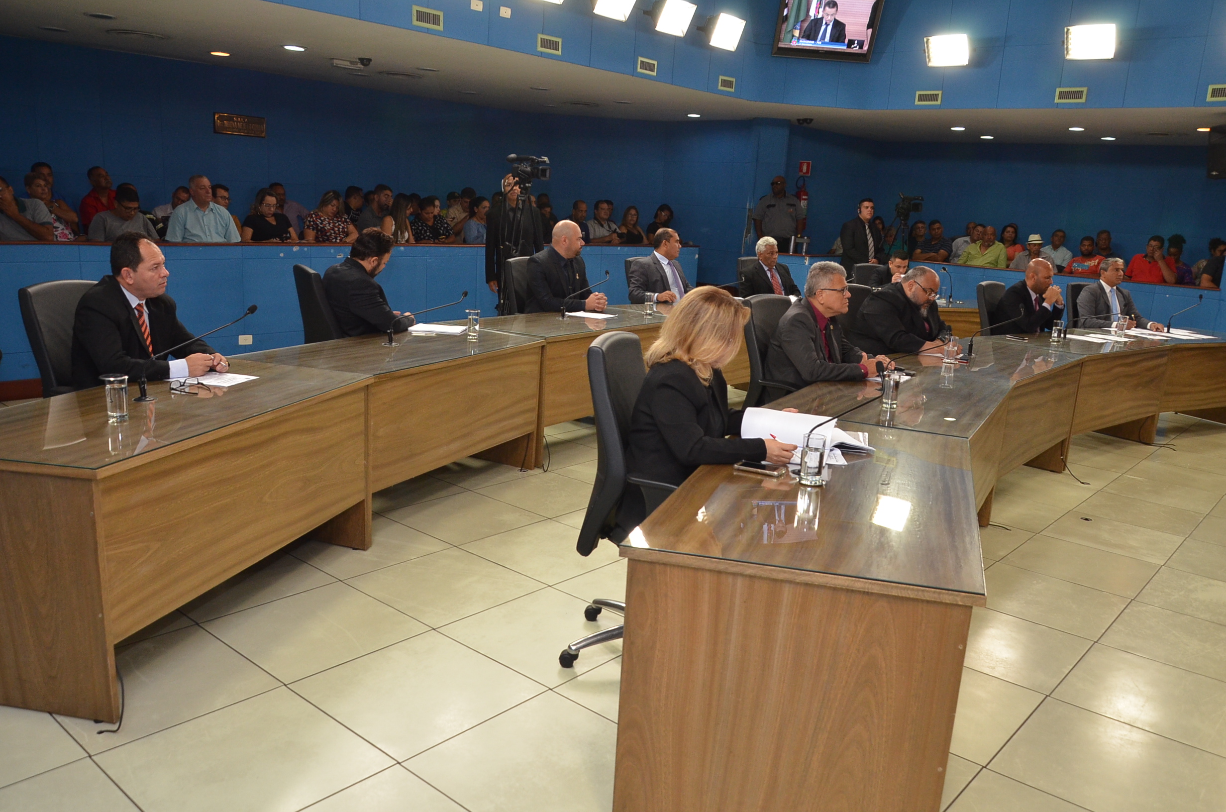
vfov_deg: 47.7
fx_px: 918
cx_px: 613
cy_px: 406
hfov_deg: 67.5
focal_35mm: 27
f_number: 5.6
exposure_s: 1/80
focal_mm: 18
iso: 1000
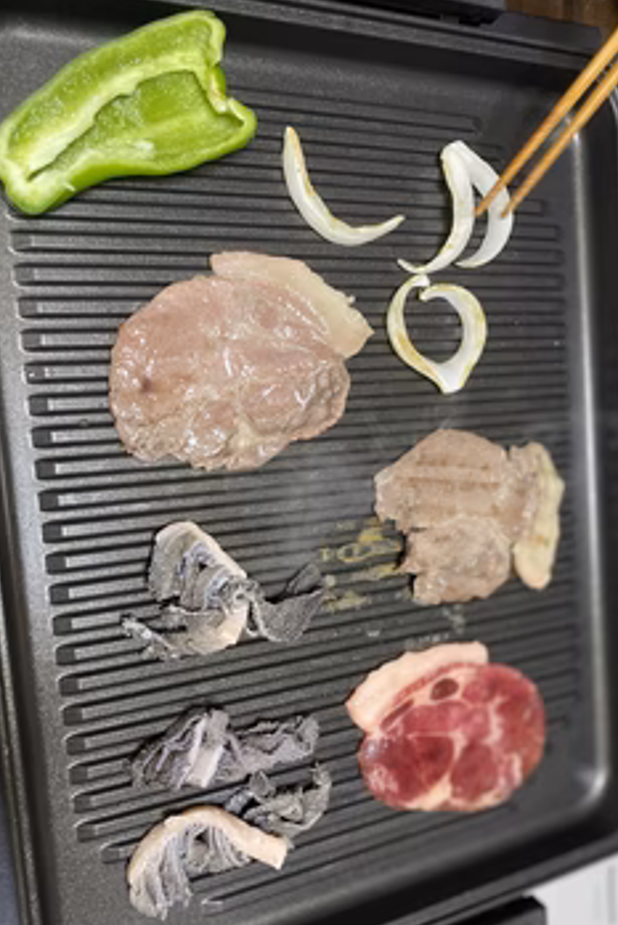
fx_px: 797
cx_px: 326
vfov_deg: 60.1
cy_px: 514
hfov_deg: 42.3
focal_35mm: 31
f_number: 1.8
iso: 320
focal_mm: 4.25
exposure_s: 1/60
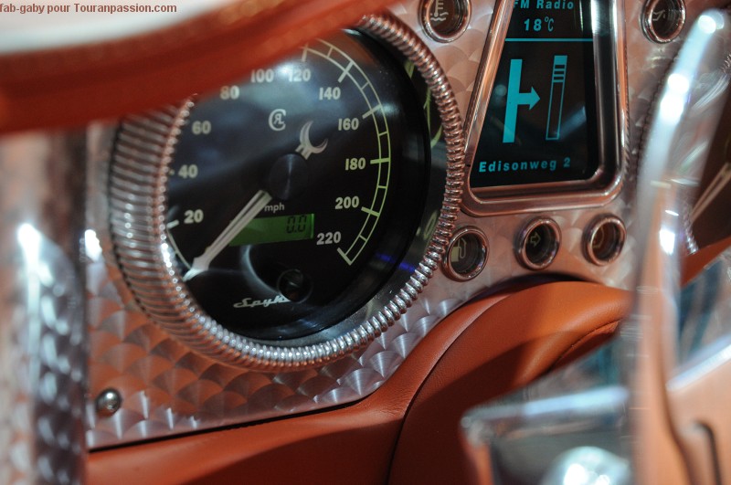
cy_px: 242
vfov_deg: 16.5
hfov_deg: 24.7
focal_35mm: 82
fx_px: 1673
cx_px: 366
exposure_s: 1/100
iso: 800
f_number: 5
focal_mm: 55
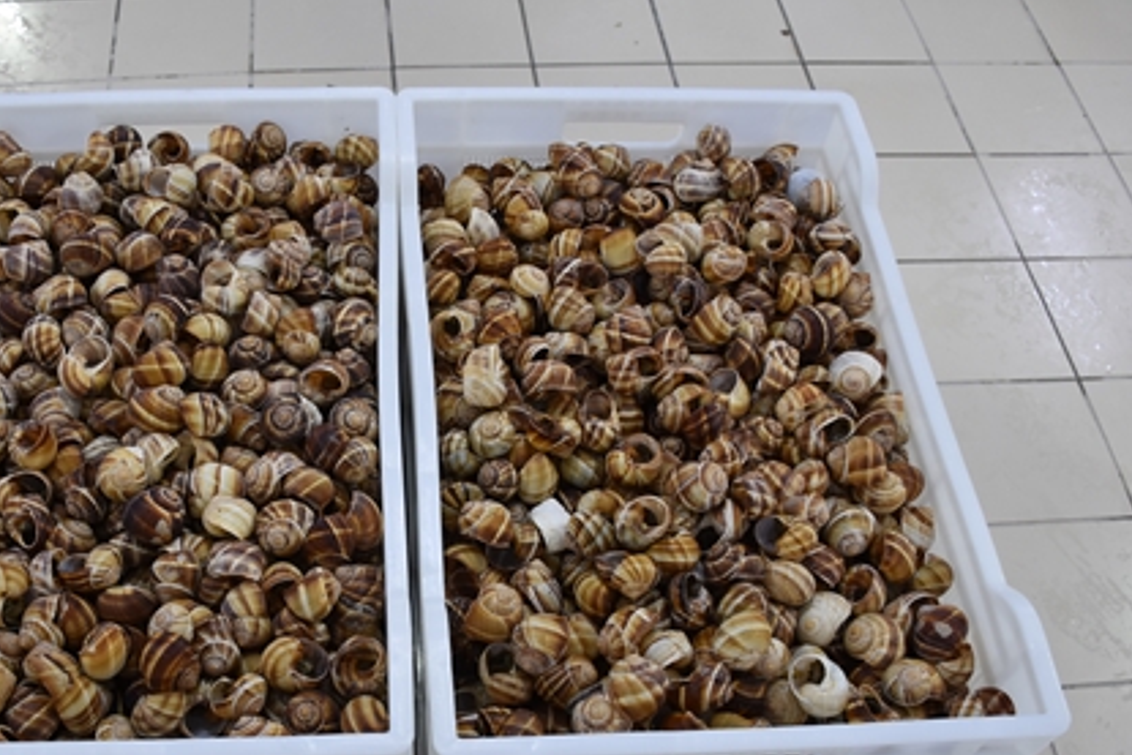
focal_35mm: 39
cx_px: 423
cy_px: 496
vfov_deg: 34.0
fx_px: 1227
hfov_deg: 49.1
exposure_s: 1/40
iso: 400
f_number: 3.5
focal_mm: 18
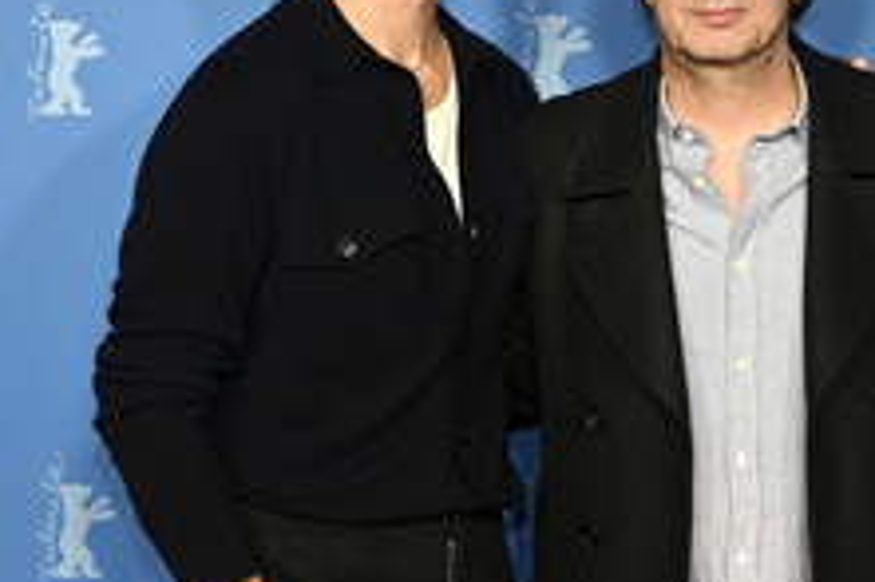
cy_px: 222
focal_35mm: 100
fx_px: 2429
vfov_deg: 13.7
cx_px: 762
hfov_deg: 20.1
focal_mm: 49
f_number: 2.8
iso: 320
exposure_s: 1/160
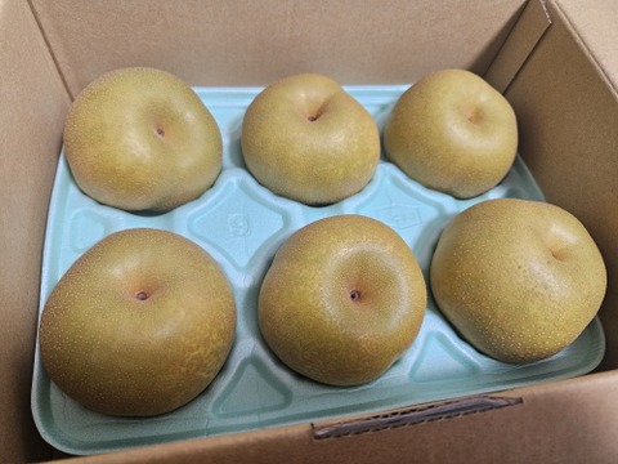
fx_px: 411
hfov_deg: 73.9
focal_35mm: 23
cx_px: 309
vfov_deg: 58.9
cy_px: 232
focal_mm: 5.4
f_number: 1.8
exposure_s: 1/100
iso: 500
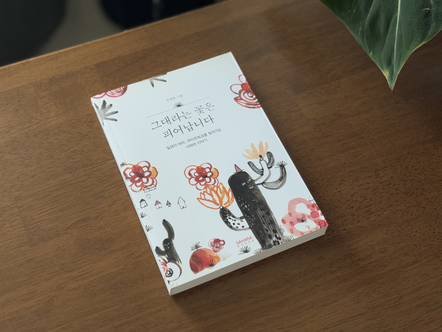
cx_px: 221
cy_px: 166
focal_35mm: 48
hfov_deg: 39.7
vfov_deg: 30.3
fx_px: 613
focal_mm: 6.76
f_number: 1.78
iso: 125
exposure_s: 1/60
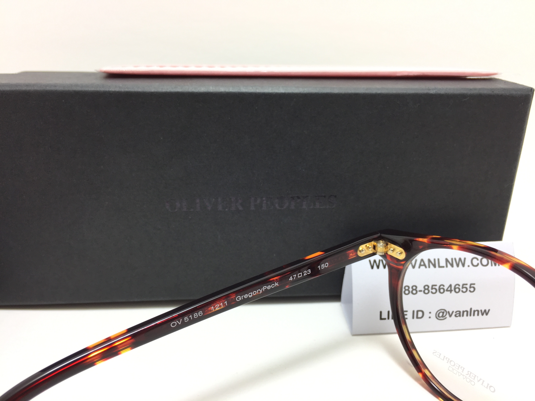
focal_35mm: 29
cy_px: 200
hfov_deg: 61.7
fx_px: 448
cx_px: 268
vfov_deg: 48.2
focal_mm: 4.15
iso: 32
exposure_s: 1/50
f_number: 2.2
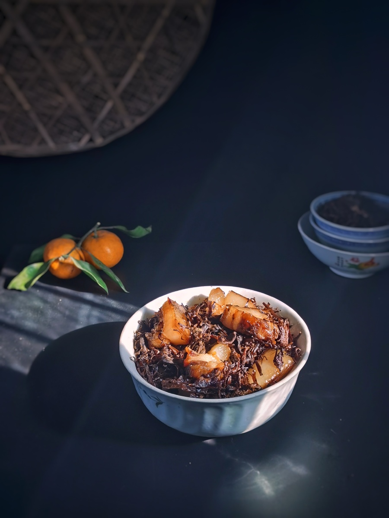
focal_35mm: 47
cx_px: 194
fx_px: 704
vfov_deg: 40.4
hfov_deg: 30.9
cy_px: 259
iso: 50
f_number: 1.6
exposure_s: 1/486
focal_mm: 5.56
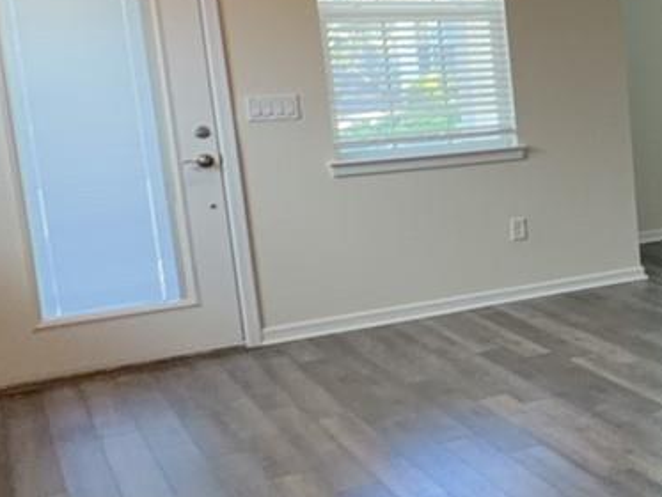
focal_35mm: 60
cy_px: 186
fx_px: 1148
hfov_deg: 23.9
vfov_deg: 24.4
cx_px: 1044
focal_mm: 2.22
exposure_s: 1/30
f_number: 2.2
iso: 80
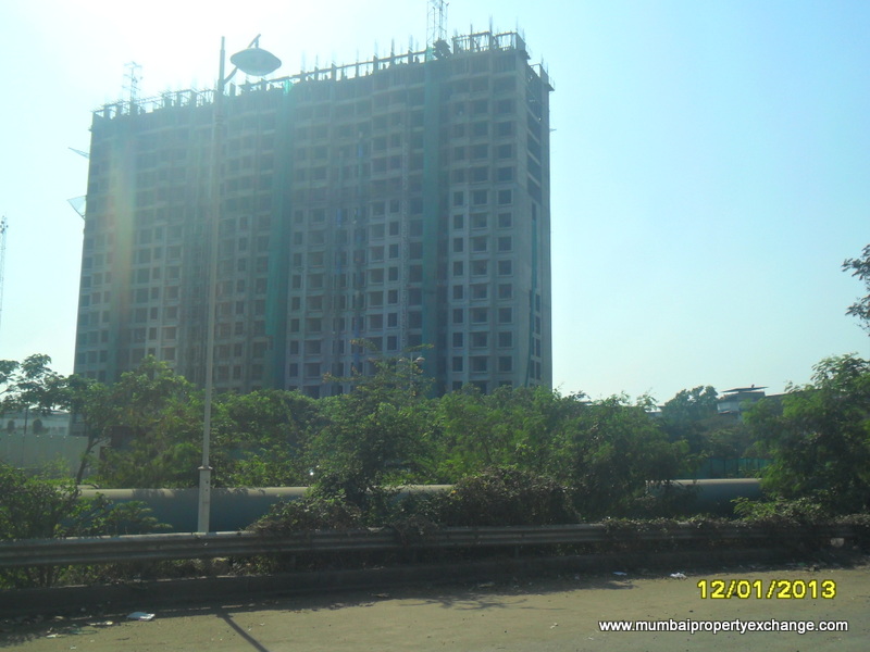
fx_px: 930
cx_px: 435
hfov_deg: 50.1
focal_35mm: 37
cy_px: 326
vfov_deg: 38.7
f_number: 10.1
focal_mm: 6.6
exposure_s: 1/180
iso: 100
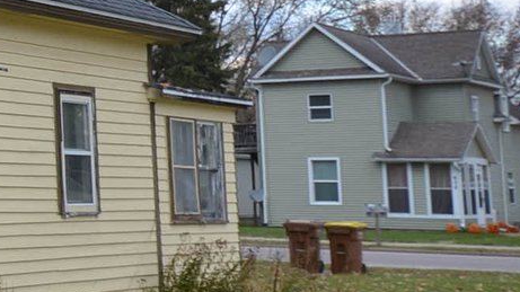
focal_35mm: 105
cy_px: -21
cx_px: -311
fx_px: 1447
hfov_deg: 17.7
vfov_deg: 11.4
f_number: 4.2
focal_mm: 18
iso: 125
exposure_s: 1/60
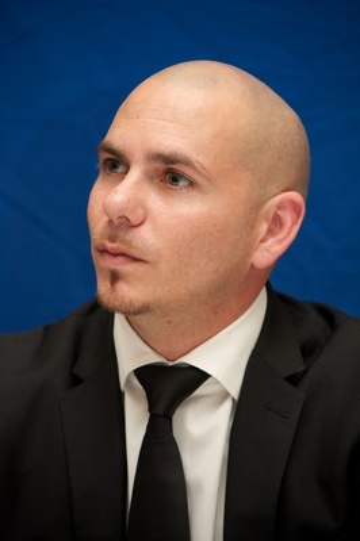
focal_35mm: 200
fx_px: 3005
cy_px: 270
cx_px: 180
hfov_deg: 6.9
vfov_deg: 10.3
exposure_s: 1/60
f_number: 5.6
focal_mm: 200
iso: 1000
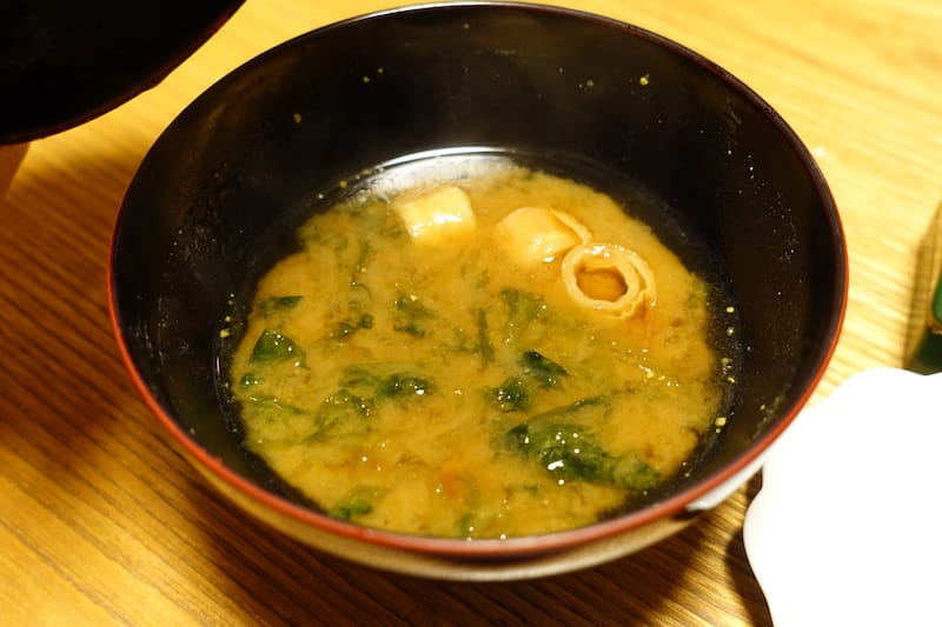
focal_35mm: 39
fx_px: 1020
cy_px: 314
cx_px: 471
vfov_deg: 34.2
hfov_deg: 49.6
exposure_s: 1/20
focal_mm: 14.3
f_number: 2.8
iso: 800
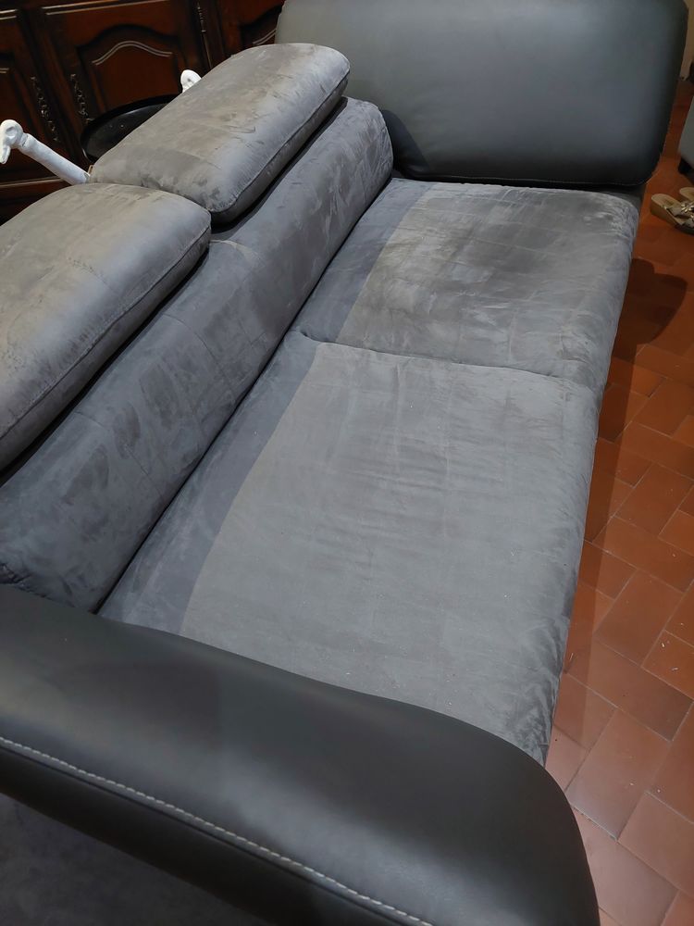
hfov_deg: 54.9
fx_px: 668
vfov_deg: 69.4
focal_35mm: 25
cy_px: 463
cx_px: 347
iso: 500
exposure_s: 1/25
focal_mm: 5.23
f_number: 1.8
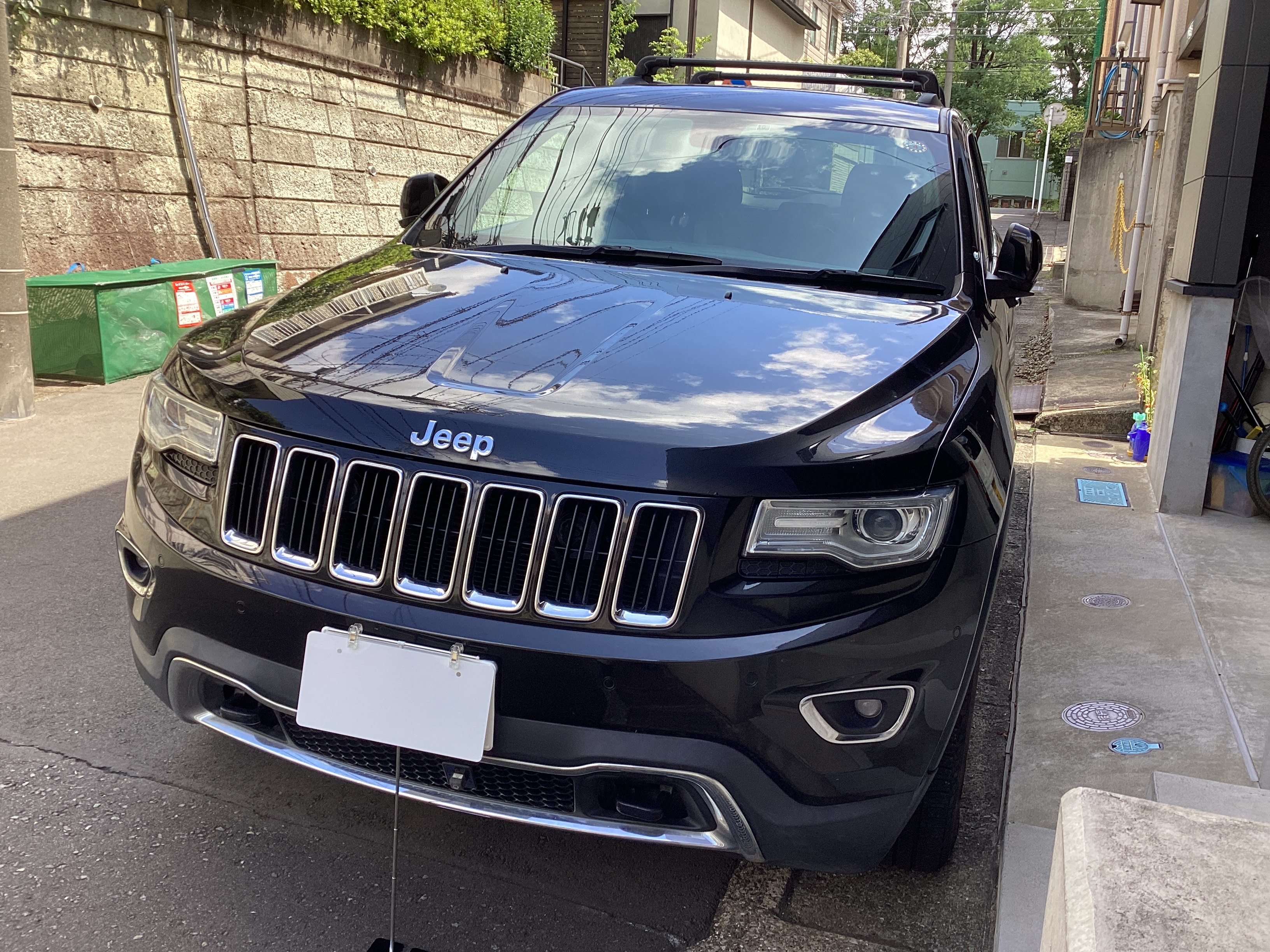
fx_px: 1137
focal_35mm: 31
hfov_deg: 58.4
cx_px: 635
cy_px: 476
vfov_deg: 45.4
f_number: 2.4
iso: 25
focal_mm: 3.3
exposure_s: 1/261
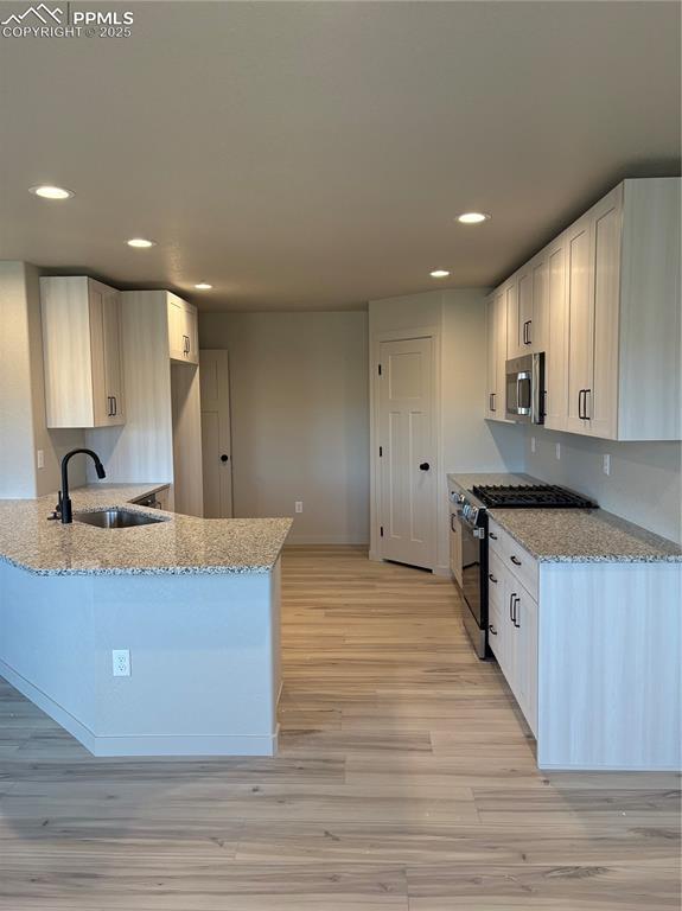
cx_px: 341
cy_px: 456
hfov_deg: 53.0
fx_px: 684
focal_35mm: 26
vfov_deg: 67.3
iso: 125
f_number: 1.6
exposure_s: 1/183
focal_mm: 5.96
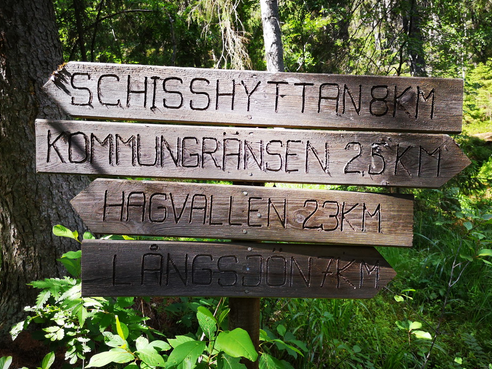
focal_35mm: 28
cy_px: 190
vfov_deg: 49.7
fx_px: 398
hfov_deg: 63.5
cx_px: 247
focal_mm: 3.95
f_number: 1.8
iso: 200
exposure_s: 1/900
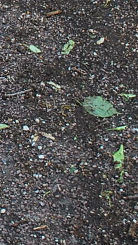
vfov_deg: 12.1
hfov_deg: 6.5
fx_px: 1119
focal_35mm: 172
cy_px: -84
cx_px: -267
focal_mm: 24
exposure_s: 1/100
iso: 200
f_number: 5
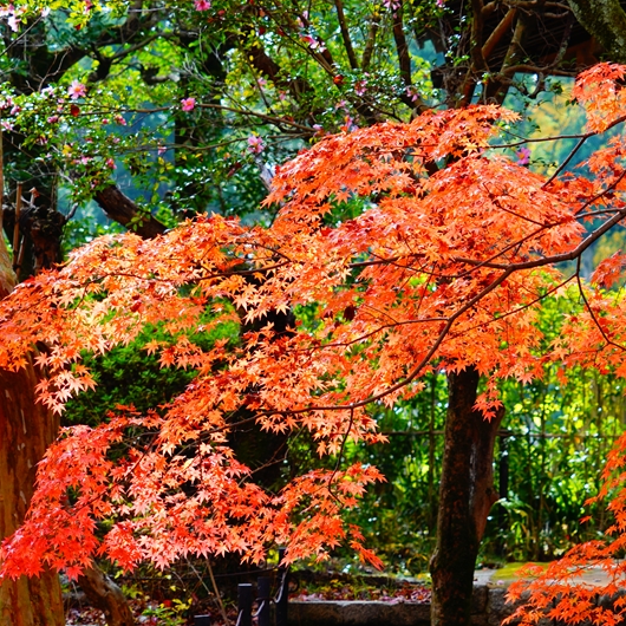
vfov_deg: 11.0
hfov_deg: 11.0
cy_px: 314
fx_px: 3253
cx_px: 449
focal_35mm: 159
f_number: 5.6
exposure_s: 1/200
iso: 160
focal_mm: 83
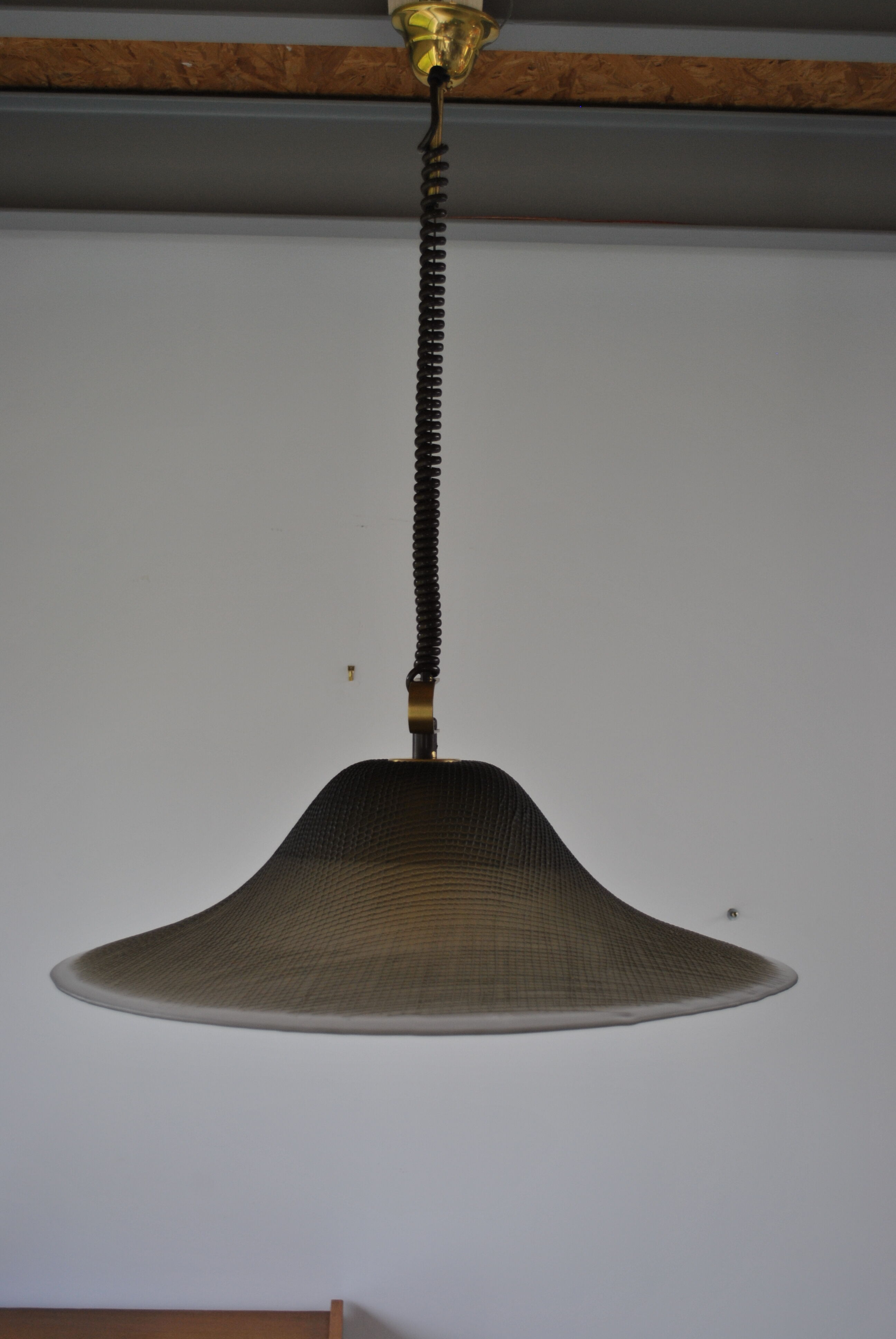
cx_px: 448
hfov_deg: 29.9
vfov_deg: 43.6
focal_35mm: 45
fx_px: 1675
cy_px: 670
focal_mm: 30
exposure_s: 1/60
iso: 200
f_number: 4.5
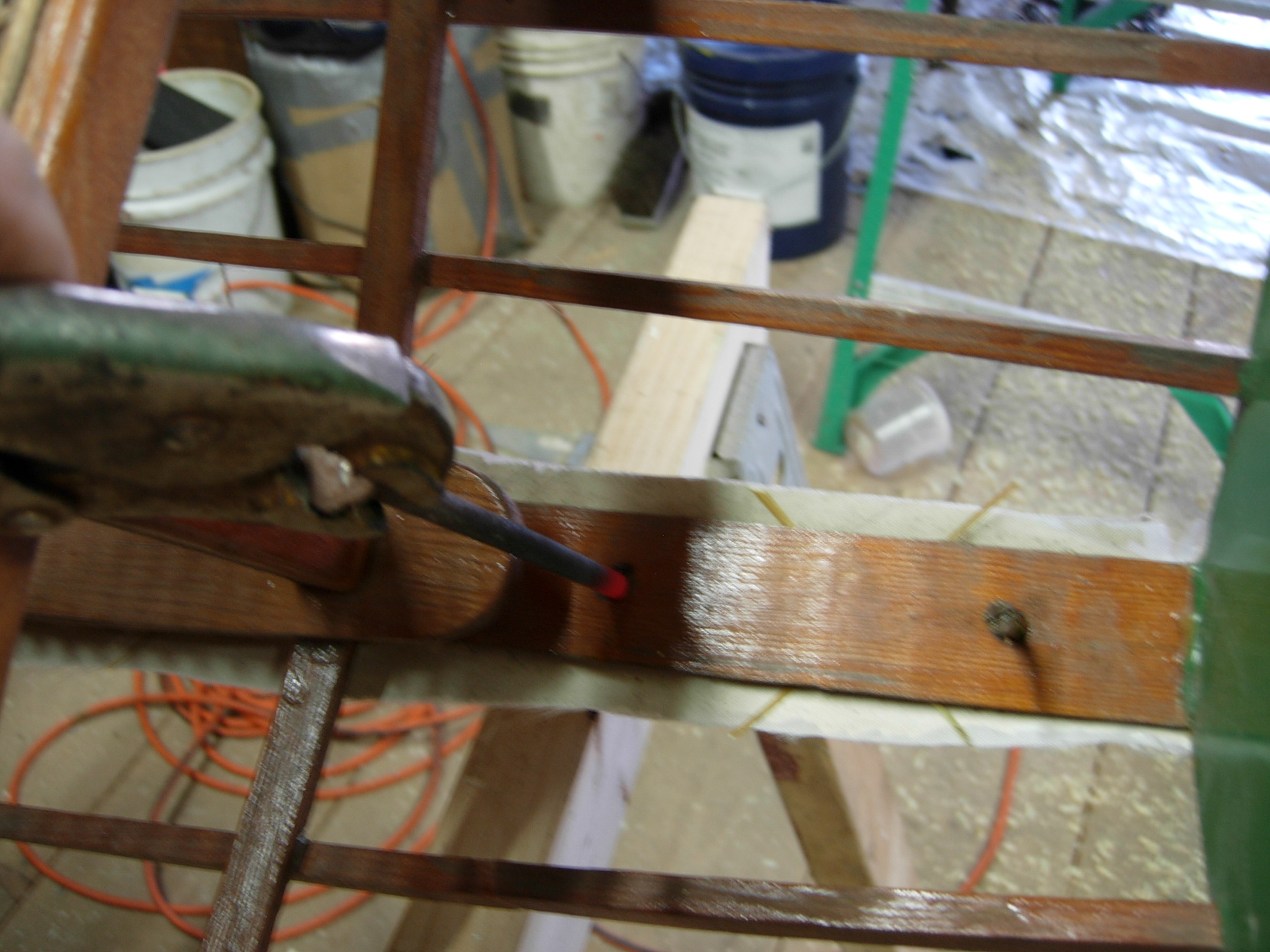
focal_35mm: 36
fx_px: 1321
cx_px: 635
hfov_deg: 51.4
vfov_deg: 39.7
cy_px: 476
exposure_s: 1/4
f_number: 2.7
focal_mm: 7.5
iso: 56
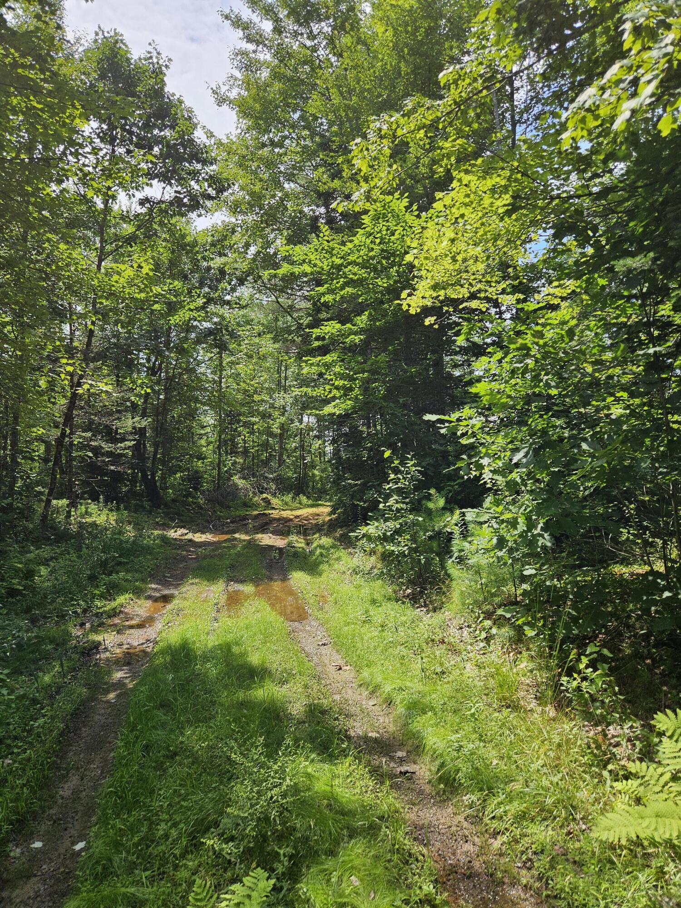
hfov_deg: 58.9
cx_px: 340
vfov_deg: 73.9
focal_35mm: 23
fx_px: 603
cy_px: 454
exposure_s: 1/986
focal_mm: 5.4
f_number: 1.8
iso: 25
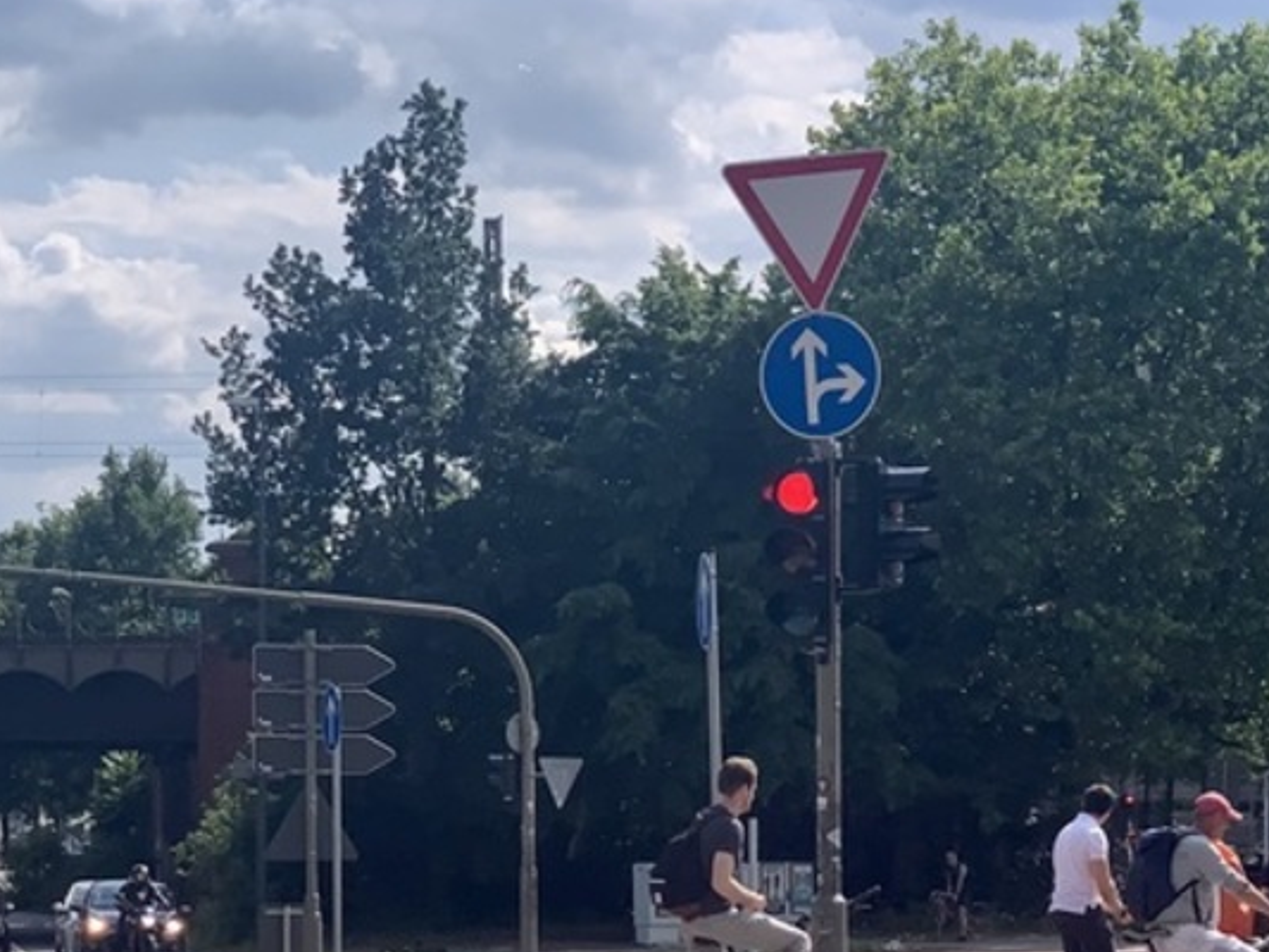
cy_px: 935
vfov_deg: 12.5
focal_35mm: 117
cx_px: 1109
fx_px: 4290
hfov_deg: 16.6
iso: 16
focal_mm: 6
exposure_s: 1/1261
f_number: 2.4
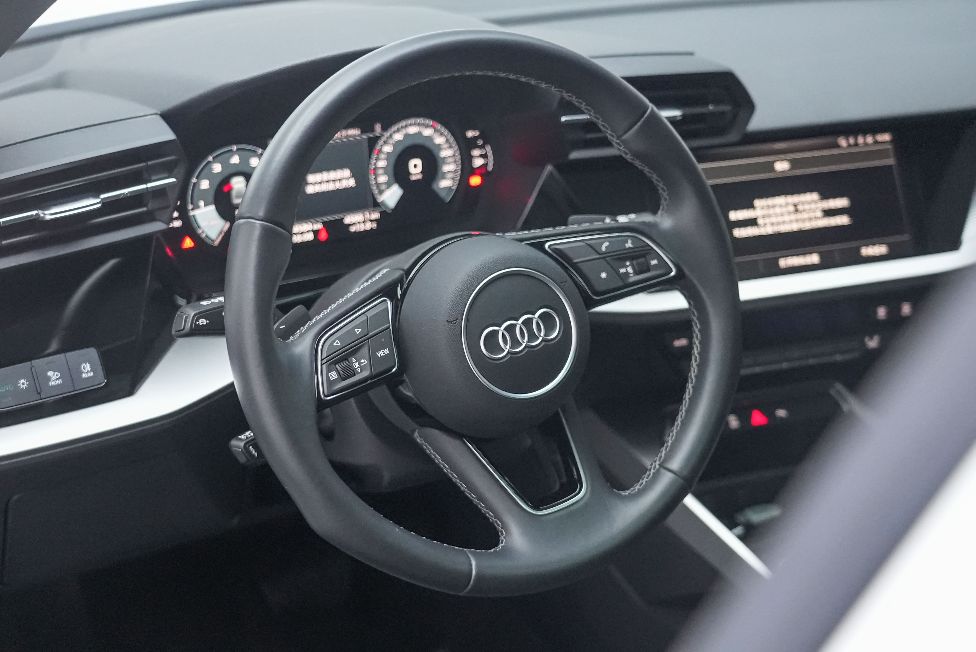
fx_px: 1410
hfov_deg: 38.2
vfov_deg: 26.0
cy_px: 326
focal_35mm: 52
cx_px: 488
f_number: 4
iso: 12800
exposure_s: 1/100
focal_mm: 52
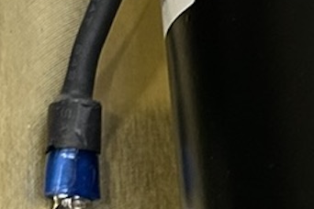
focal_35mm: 162
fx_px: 1413
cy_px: -468
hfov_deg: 12.4
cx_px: 360
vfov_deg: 7.3
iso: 160
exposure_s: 1/60
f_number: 1.5
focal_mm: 5.7
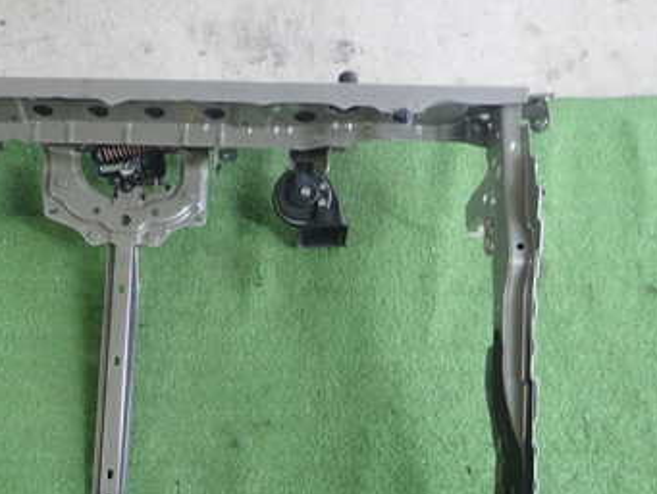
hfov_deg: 40.6
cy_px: 357
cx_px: 106
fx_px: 835
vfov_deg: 32.4
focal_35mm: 44
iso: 125
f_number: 2
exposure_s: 1/60
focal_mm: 4.5
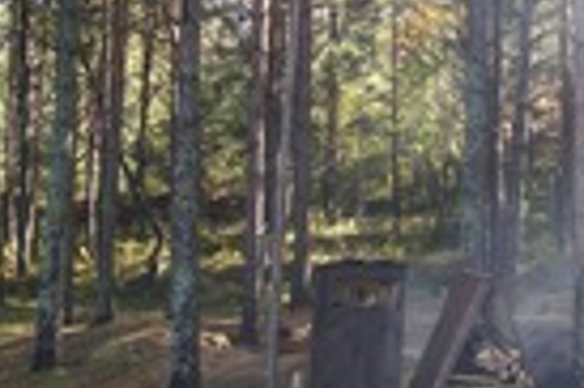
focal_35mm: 79
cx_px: 571
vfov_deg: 17.1
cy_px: 98
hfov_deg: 24.6
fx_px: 1280
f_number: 3.5
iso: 100
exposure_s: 1/125
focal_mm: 18
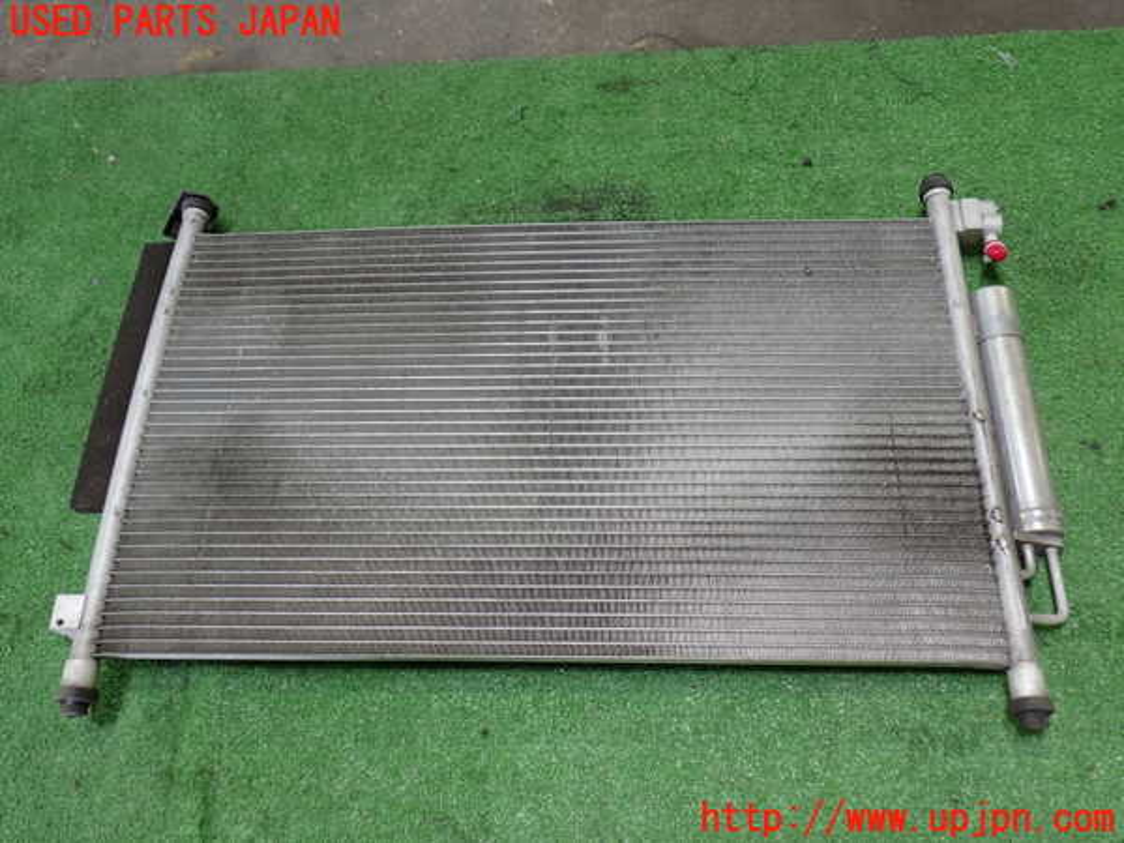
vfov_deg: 46.8
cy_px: 422
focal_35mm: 30
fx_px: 974
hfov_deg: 60.0
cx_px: 562
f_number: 2.3
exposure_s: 1/30
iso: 200
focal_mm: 5.4
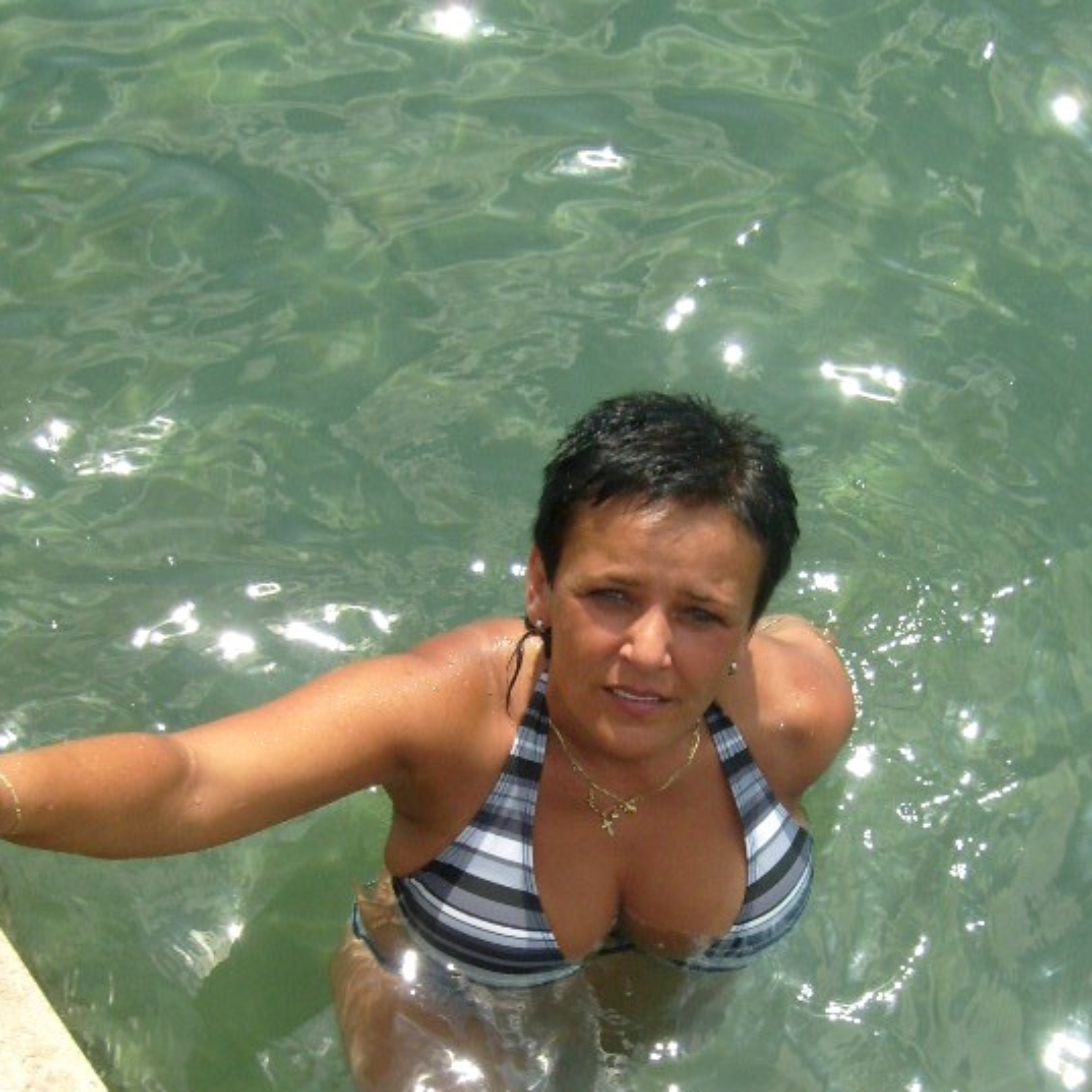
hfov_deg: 29.0
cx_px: 639
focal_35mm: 59
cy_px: 862
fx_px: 2106
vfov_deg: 28.5
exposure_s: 1/350
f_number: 7.1
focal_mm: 5.8
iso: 80
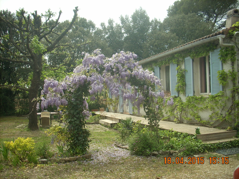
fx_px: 255
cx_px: 120
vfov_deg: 38.7
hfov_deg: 50.1
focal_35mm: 37
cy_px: 90
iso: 64
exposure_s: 1/402
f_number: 2.8
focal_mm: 6.2
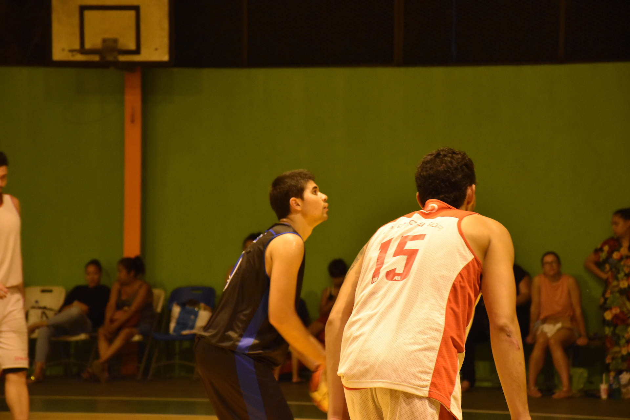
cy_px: 210
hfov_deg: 14.4
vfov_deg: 9.6
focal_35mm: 142
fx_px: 2494
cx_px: 315
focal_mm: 95
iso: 3200
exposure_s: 1/60
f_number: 5.3
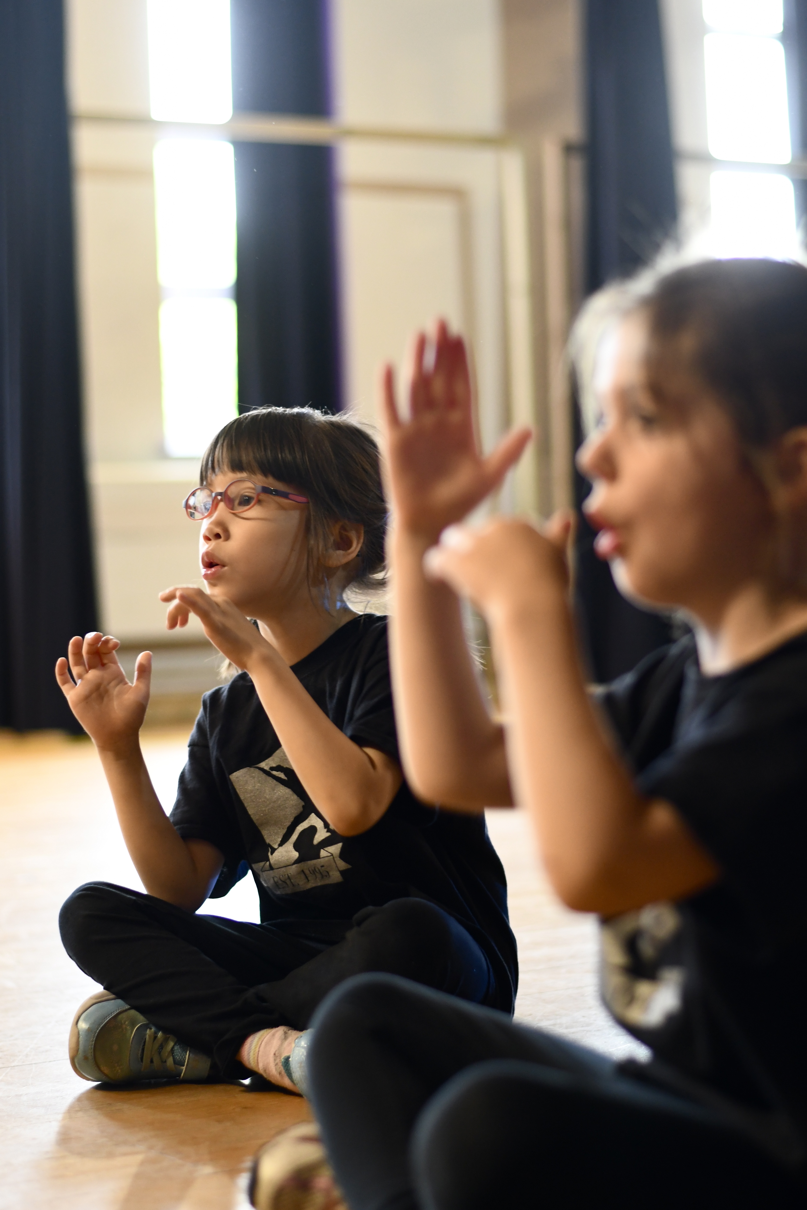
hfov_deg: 18.2
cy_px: 605
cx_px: 404
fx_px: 2522
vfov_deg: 27.0
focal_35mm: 75
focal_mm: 50
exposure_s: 1/80
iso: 1000
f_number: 1.8
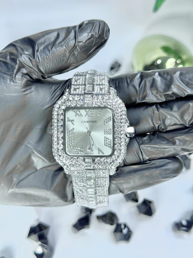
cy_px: 129
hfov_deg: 30.3
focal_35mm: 48
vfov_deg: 39.7
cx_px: 96
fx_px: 357
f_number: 1.78
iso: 64
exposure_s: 1/141
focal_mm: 6.76
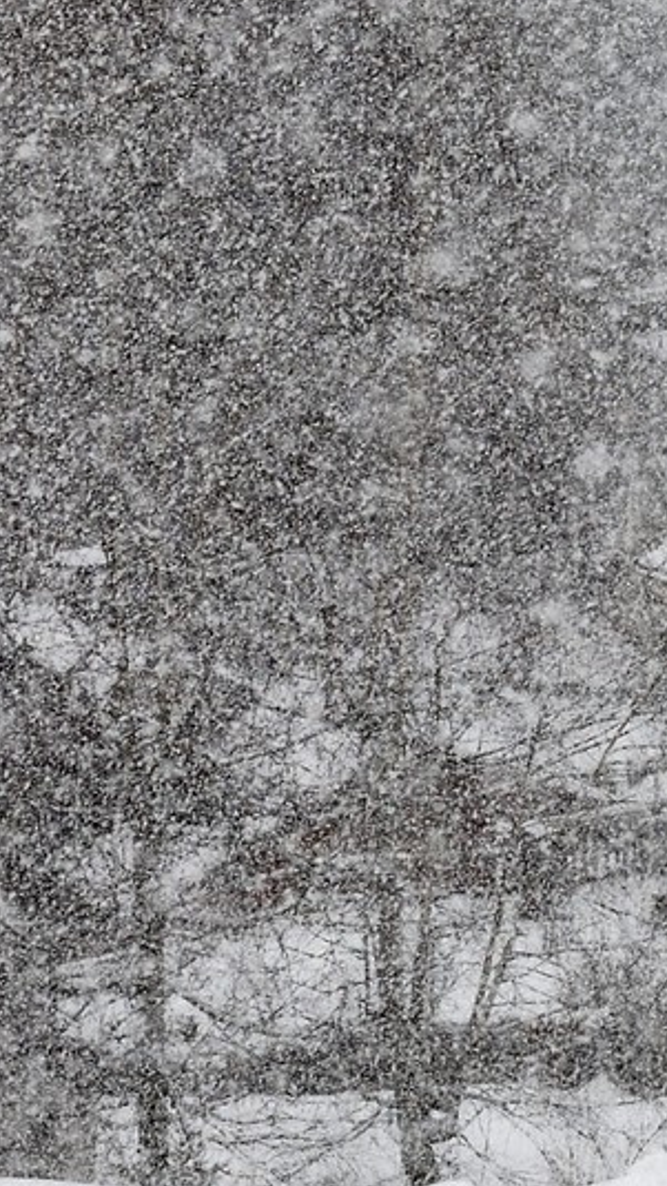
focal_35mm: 799
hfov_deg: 1.5
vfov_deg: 2.7
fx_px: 25118
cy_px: 626
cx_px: 1755
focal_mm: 170
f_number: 9
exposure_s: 1/250
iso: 200
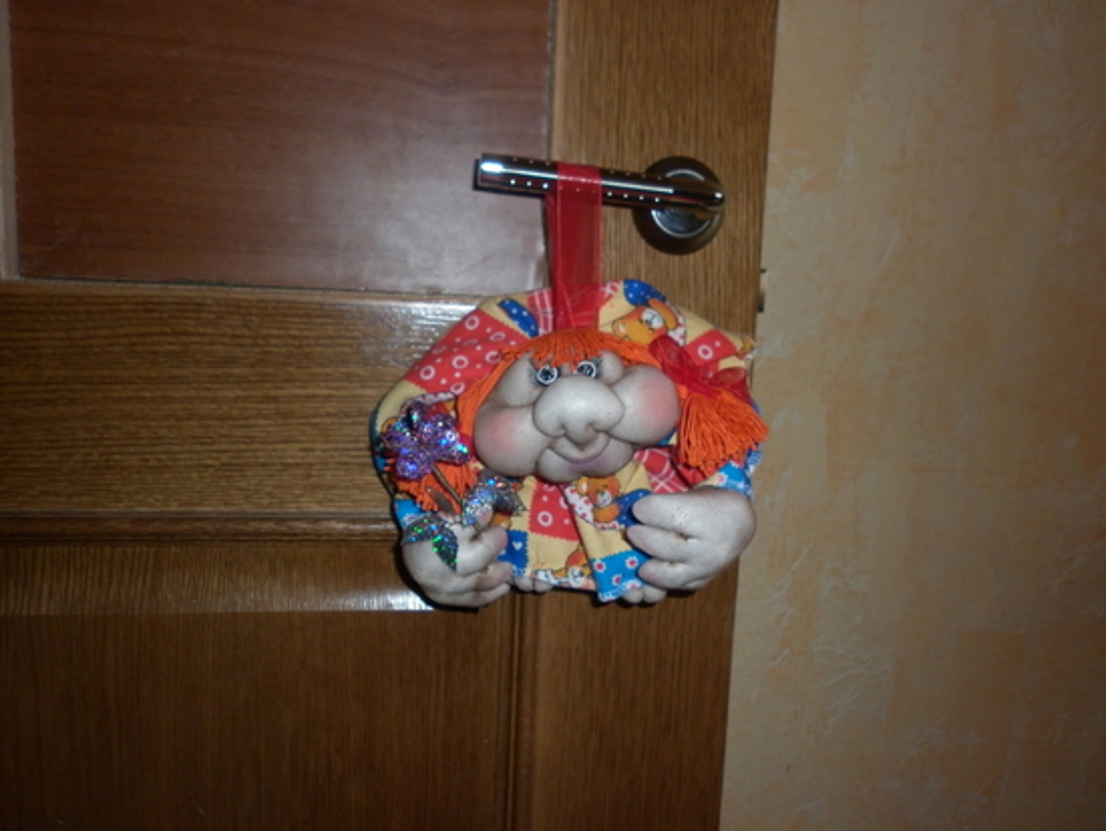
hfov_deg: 63.4
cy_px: 416
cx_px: 553
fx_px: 895
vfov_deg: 49.8
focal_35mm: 28
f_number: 2.8
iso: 100
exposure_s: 1/30
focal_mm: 5
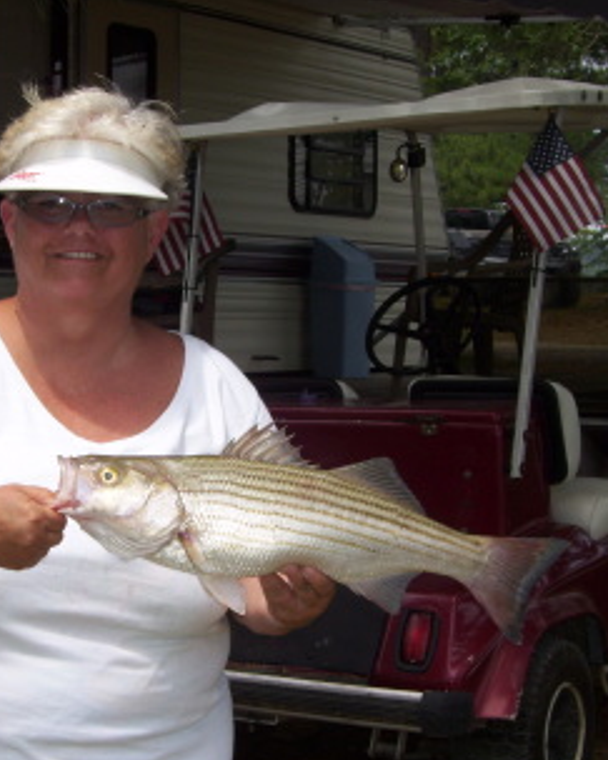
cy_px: 415
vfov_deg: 23.6
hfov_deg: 18.8
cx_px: 170
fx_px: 1823
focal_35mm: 81
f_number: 5.6
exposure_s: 1/320
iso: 80
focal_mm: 9.4
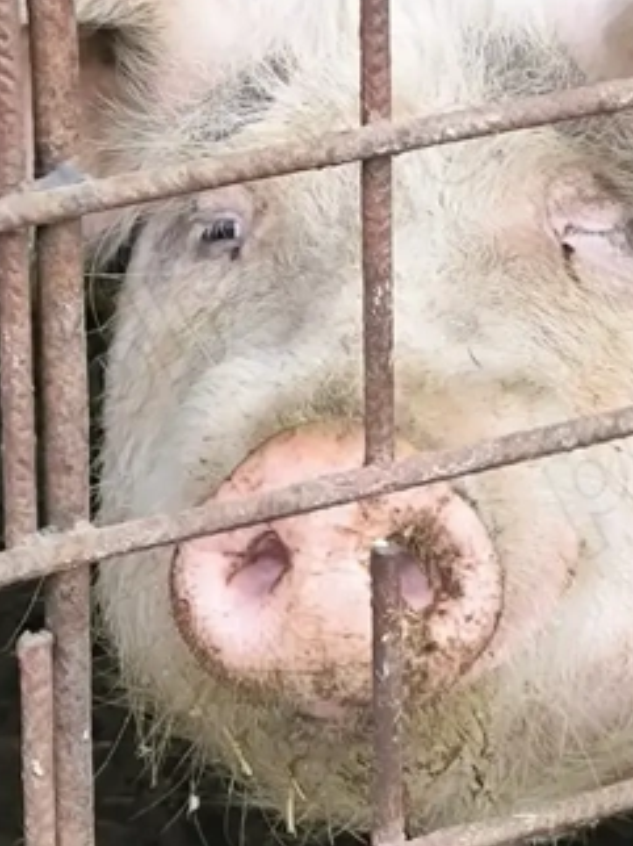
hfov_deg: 10.2
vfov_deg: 13.2
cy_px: -215
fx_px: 3540
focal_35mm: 145
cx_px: 515
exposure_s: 1/100
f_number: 1.9
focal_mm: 6.92
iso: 64
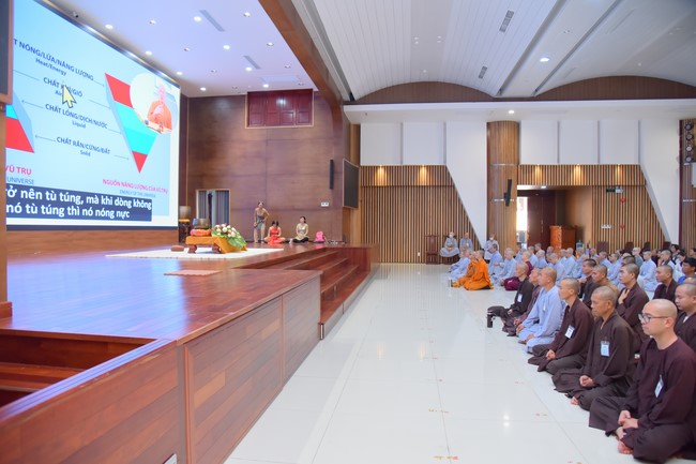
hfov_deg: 73.8
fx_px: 464
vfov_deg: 53.1
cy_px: 232
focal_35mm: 24
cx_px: 348
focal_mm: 24
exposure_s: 1/125
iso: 1600
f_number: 4.5
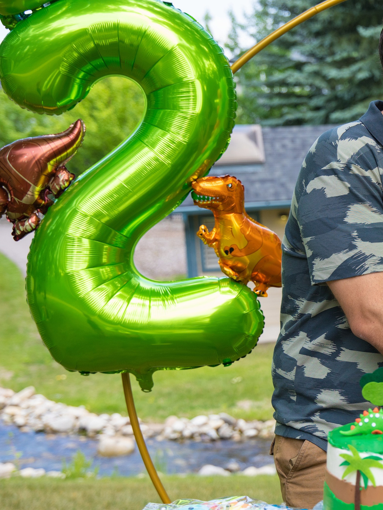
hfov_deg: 18.0
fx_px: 1141
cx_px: 471
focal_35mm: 77
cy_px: 309
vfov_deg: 25.2
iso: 200
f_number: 3.5
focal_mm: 40.7
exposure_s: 1/400
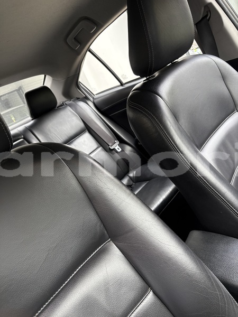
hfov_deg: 53.1
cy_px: 158
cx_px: 119
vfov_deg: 67.3
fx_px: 238
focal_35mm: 26
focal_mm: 5.96
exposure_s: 1/168
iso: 125
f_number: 1.6
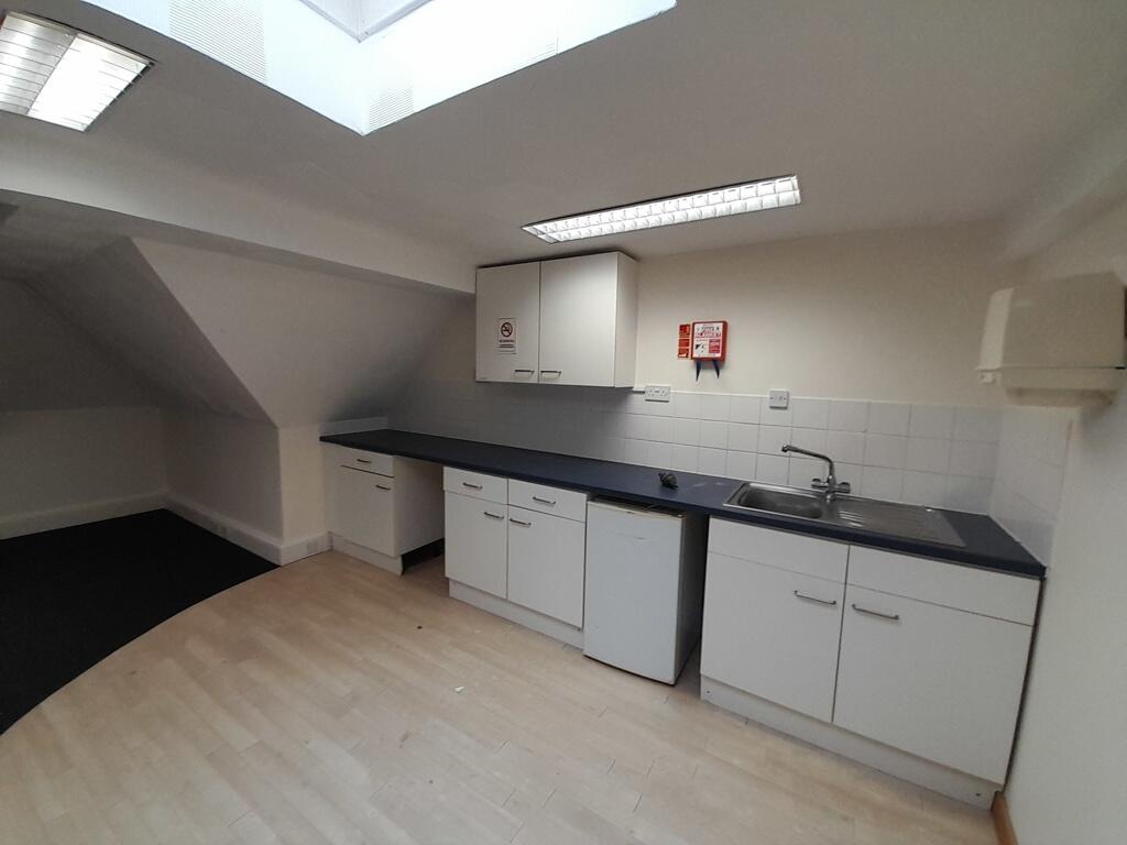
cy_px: 422
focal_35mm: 13
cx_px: 564
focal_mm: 1.13
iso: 50
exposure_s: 1/50
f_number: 2.2
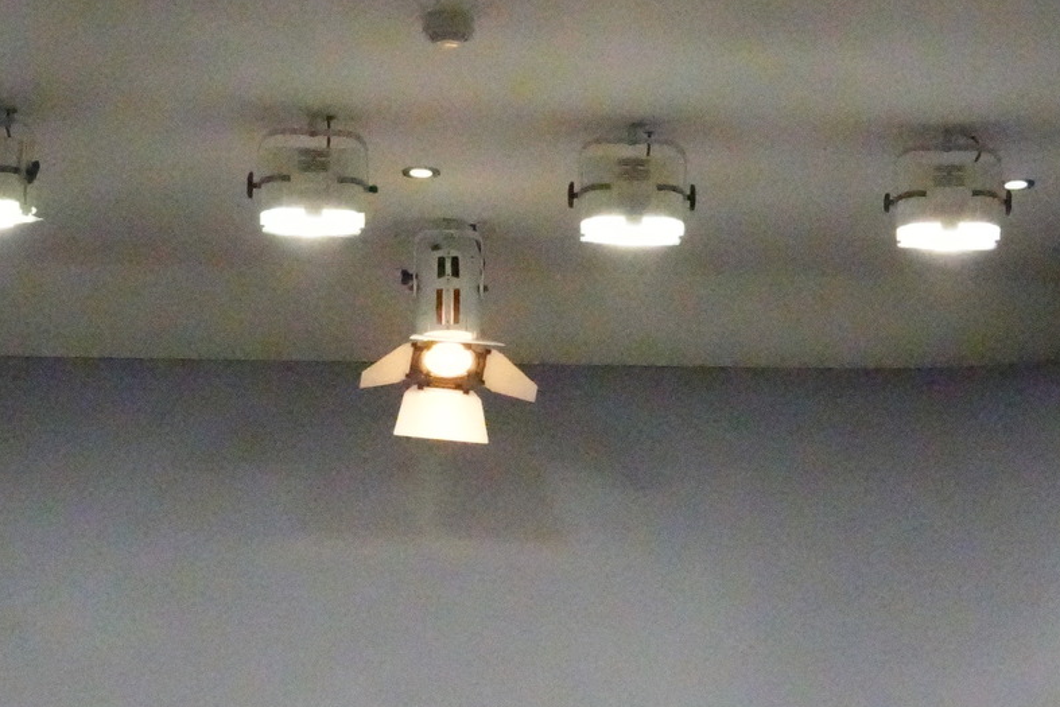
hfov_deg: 18.6
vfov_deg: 12.3
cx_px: 517
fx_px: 3239
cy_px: 712
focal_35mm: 110
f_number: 11
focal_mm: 50
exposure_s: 1/5000
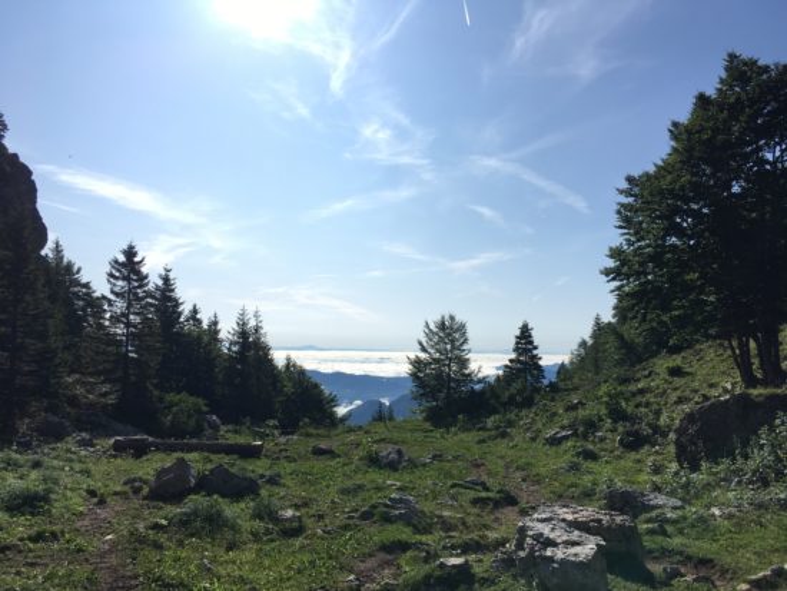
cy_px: 296
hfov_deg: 61.6
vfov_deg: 48.3
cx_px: 394
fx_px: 660
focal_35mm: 29
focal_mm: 4.15
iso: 25
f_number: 2.2
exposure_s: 1/2481
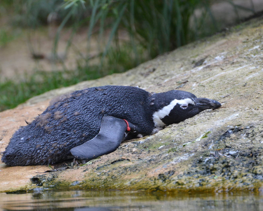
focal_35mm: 510
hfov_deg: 3.8
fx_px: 3970
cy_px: 106
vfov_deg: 3.0
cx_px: 120
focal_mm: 300
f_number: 5.6
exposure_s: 1/400
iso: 1600
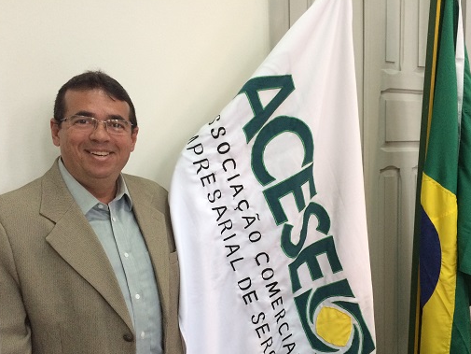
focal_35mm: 35
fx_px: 476
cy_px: 209
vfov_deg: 40.6
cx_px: 271
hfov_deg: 52.4
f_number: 2.2
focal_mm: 4.15
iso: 160
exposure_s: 1/30
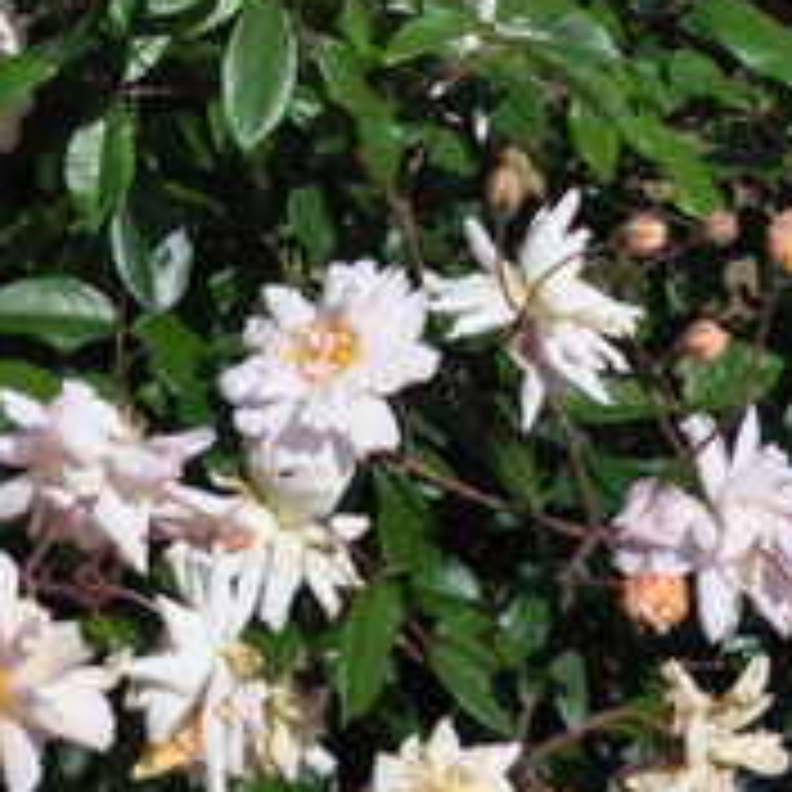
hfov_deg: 9.0
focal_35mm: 194
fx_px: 5022
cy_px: 52
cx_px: 423
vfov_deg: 9.0
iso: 200
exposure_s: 1/2000
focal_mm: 30
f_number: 4.5
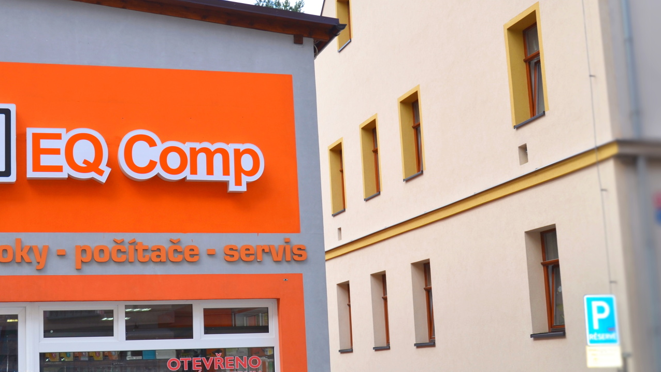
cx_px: 198
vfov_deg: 23.0
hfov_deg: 39.2
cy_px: 233
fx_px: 911
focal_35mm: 52
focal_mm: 22
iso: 100
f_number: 5
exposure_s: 1/250
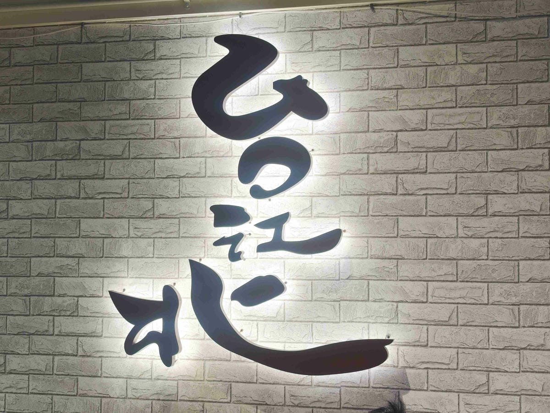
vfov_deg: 28.6
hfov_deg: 37.5
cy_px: 206
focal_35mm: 51
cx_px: 275
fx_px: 810
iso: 250
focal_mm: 8.72
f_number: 2
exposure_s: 1/120
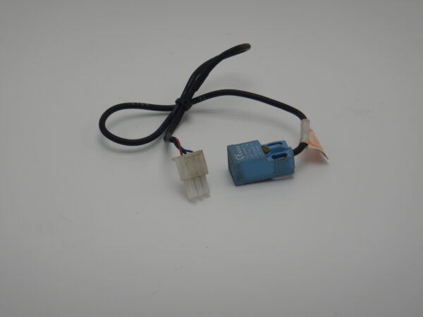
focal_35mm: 110
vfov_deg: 13.5
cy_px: 158
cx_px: 212
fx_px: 1344
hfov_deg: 17.9
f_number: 4.8
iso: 125
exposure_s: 1/250
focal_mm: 19.7
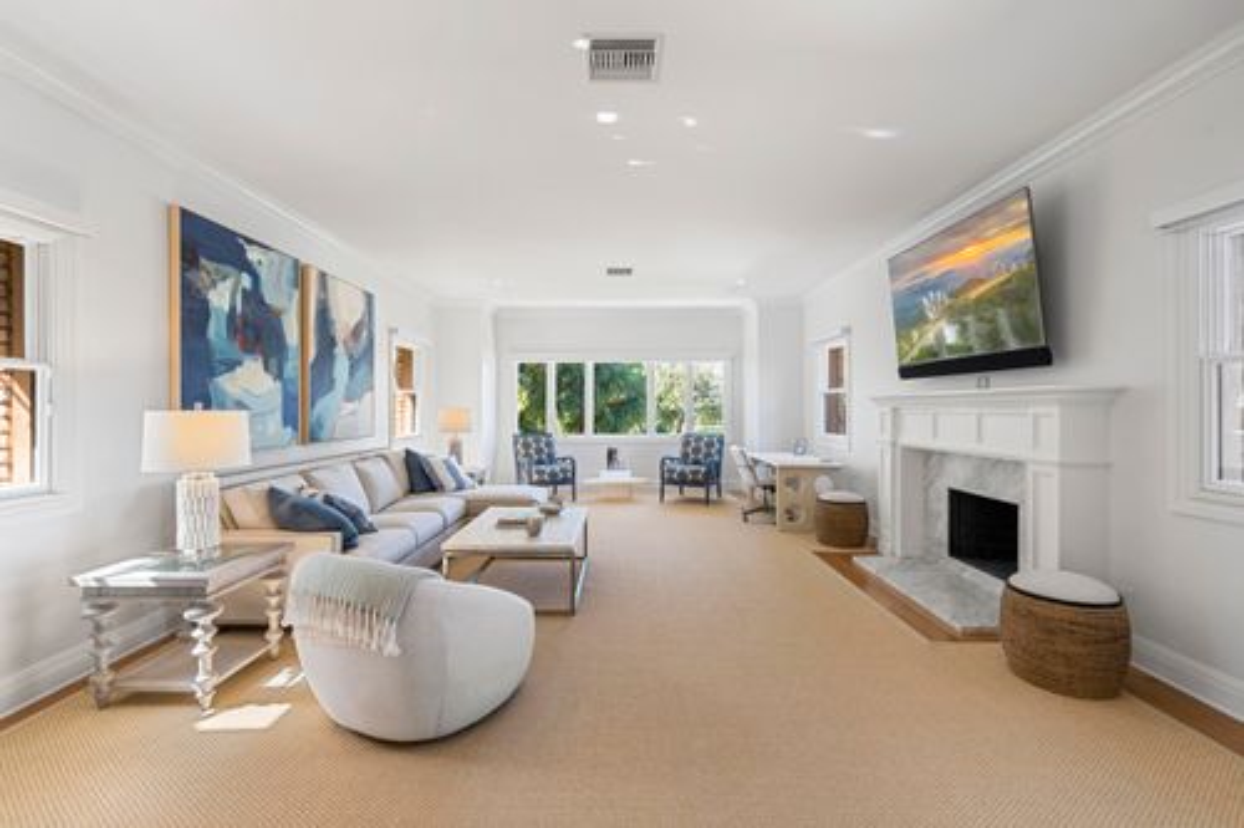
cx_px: 622
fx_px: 570
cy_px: 414
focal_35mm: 16
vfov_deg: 72.0
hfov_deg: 95.0
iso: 100
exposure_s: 1/2.5
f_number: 9
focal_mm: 16.5
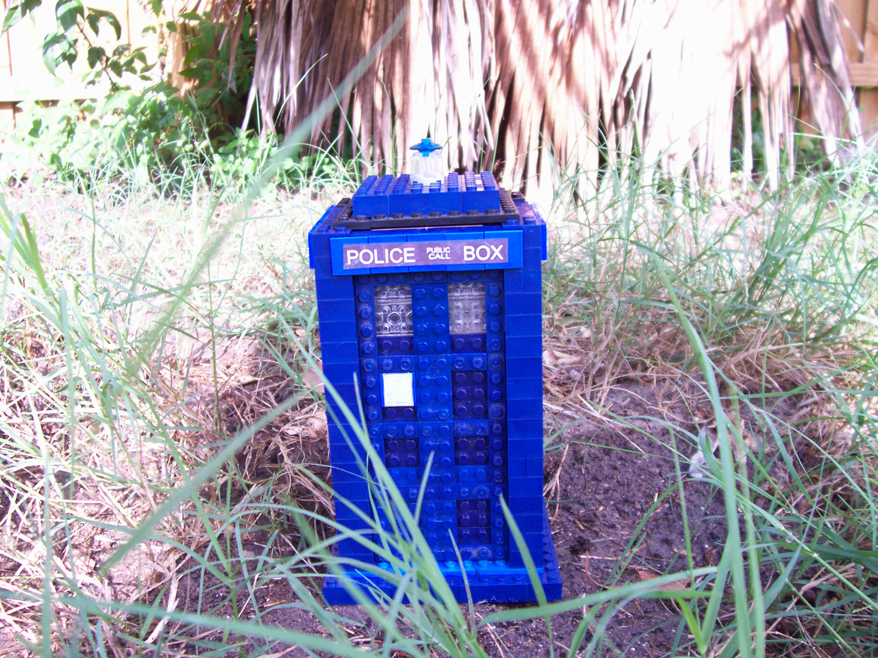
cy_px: 329
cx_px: 439
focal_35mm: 34
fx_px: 862
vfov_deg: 41.8
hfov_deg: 54.0
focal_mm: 5.6
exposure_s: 1/121
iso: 80
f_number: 2.7
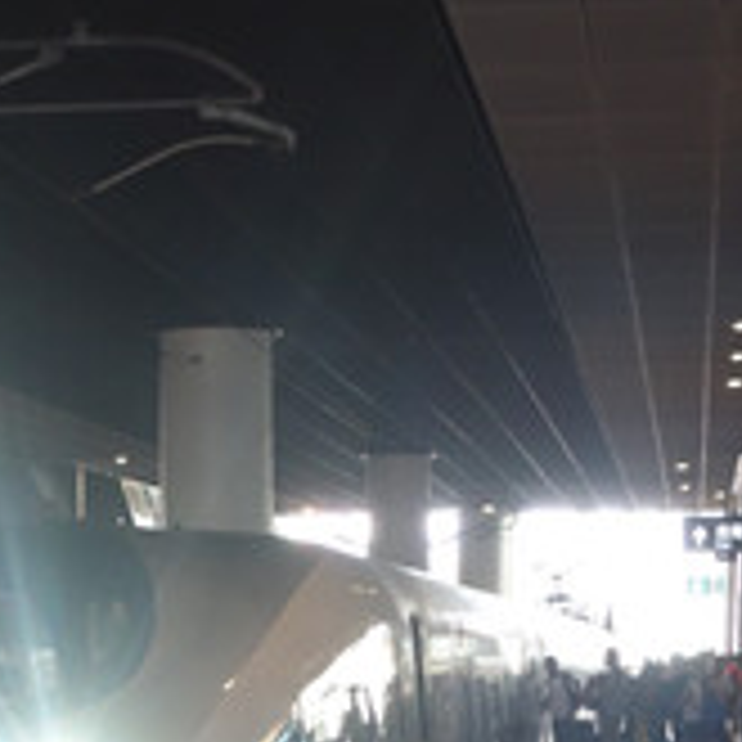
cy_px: 764
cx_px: 207
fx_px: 3031
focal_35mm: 125
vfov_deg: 13.7
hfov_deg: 13.9
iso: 800
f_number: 3.2
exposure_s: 1/50
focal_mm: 16.59
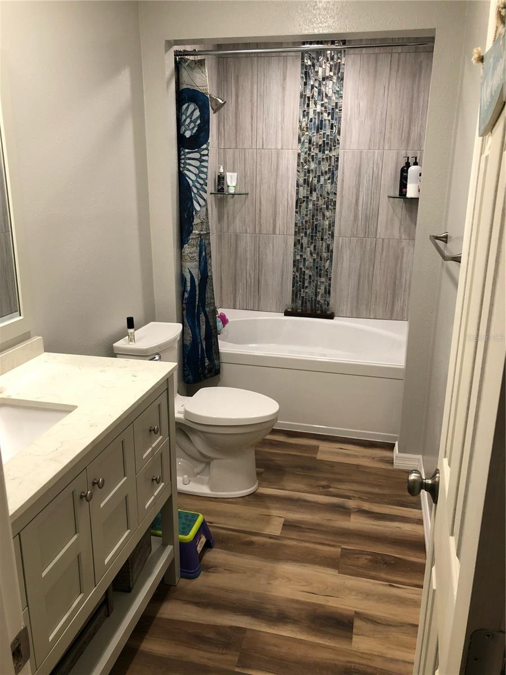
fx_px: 546
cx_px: 253
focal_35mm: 28
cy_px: 338
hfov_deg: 49.7
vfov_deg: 63.4
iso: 40
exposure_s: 1/20
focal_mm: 3.99
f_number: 1.8
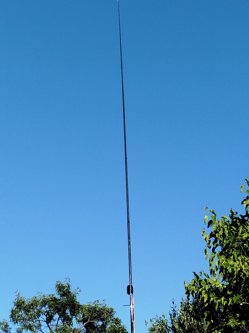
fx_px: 623
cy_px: 166
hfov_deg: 22.6
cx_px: 124
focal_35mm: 65
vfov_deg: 29.8
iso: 50
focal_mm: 5.31
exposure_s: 1/695
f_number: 1.7
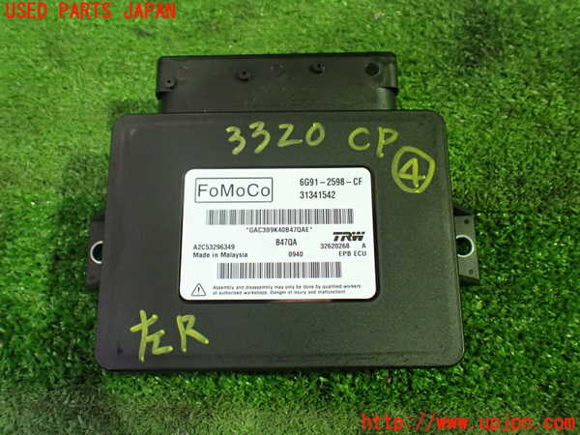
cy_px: 218
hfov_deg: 60.0
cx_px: 290
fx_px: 503
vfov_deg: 46.8
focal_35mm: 30
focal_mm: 5.4
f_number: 2.3
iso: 800
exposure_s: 1/50
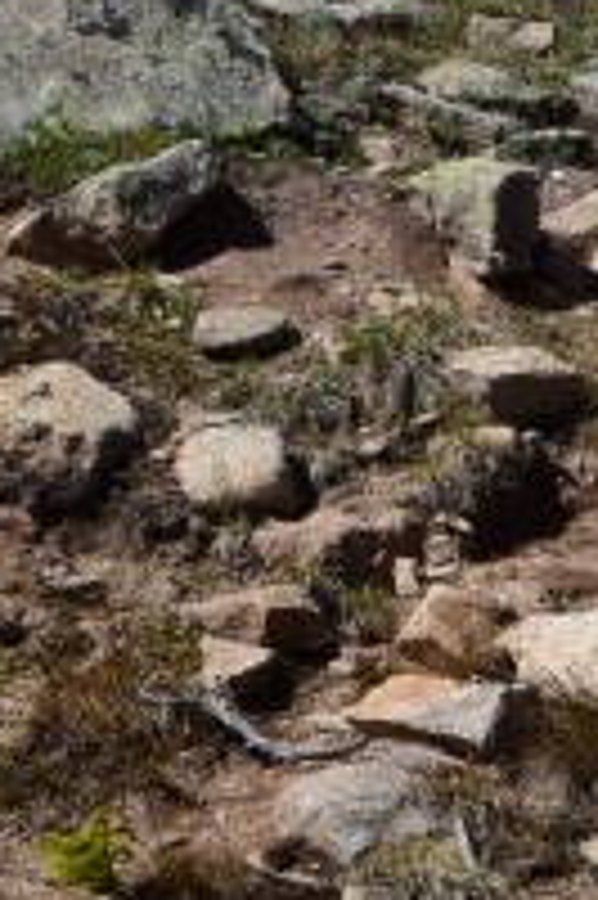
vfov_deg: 5.6
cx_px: 1628
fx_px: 9110
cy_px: 598
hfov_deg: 3.7
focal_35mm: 365
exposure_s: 1/500
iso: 320
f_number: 11
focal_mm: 36
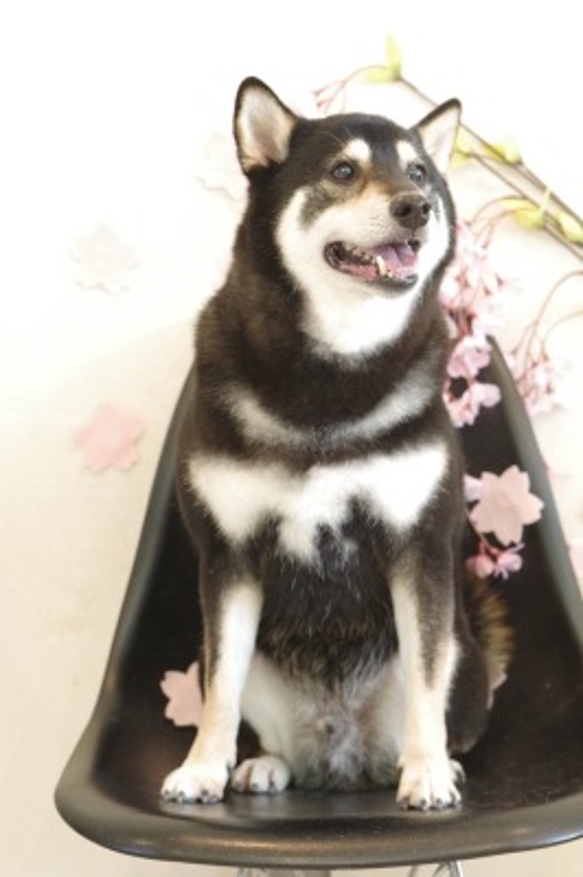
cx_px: 292
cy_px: 438
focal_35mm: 94
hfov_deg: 14.5
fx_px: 2287
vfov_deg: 21.7
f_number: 4.5
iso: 3200
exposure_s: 1/100
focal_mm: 63
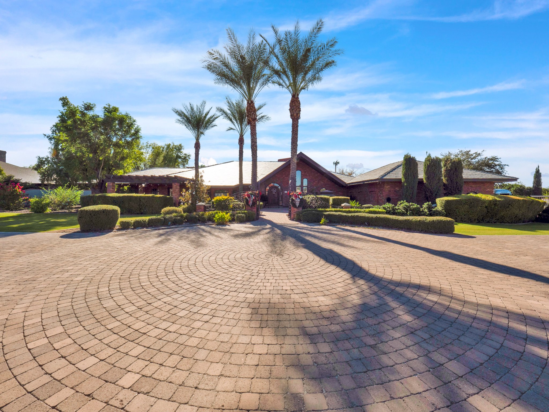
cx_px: 274
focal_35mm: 14
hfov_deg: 102.1
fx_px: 222
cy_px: 206
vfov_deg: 85.7
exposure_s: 1/400
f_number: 10
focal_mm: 7
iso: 200
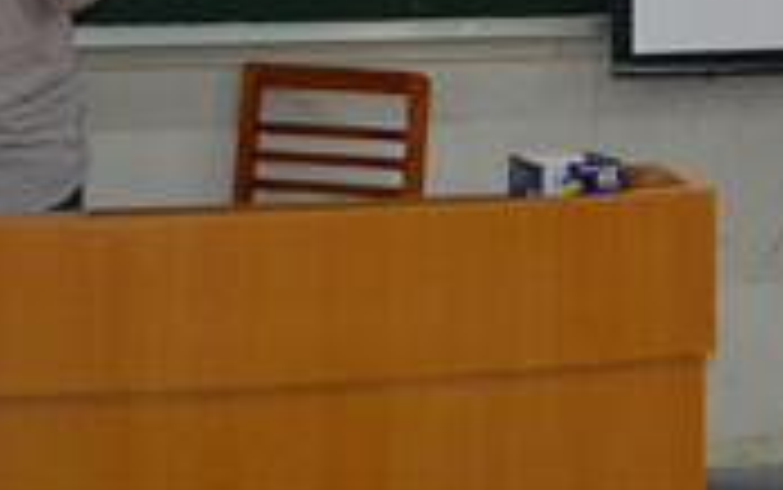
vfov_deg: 9.1
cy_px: -396
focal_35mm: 137
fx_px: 2925
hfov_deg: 15.0
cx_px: 760
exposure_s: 1/60
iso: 1400
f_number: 4.2
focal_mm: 26
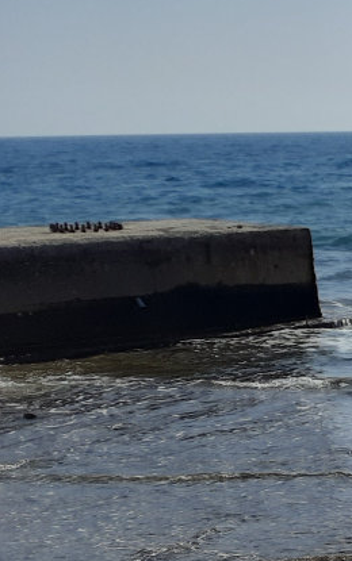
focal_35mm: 98
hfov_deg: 9.9
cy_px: 401
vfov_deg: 21.1
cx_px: 1071
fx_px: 1502
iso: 20
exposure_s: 1/3436
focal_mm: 5.23
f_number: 1.8
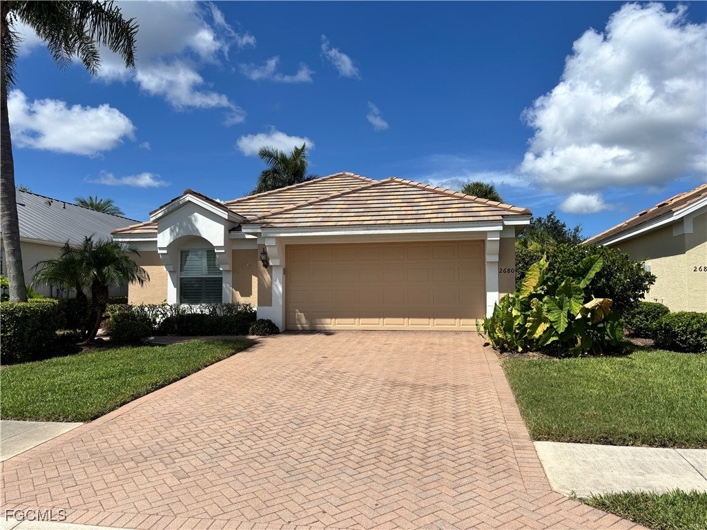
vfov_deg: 53.1
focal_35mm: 26
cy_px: 265
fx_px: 531
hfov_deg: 67.3
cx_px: 354
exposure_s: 1/5618
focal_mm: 5.96
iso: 50
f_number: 1.6
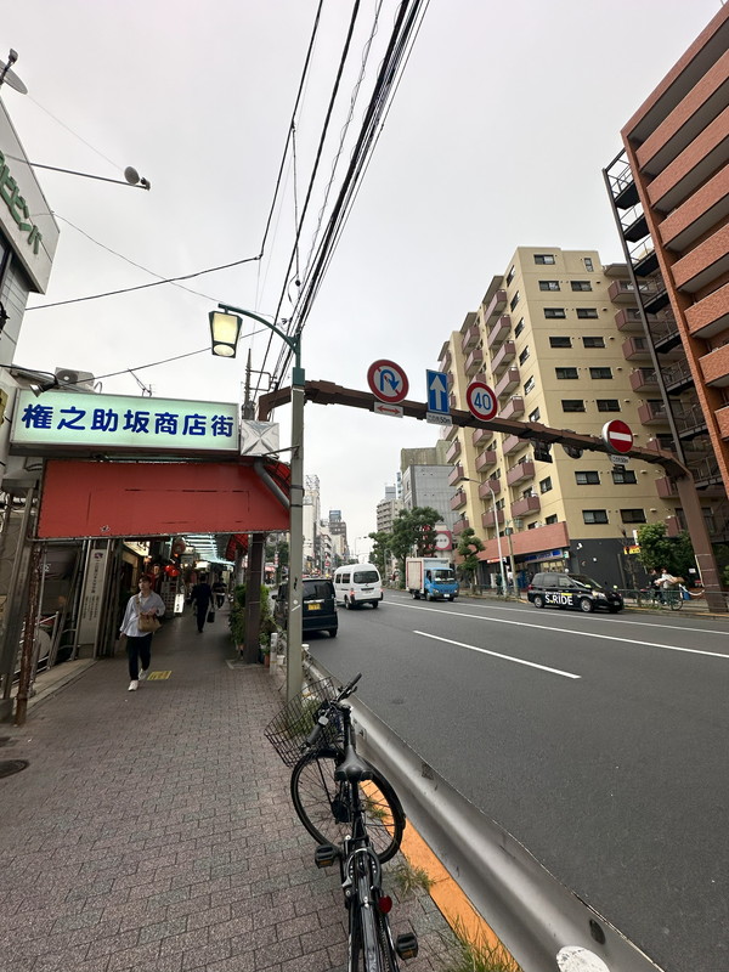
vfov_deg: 102.1
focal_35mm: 14
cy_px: 486
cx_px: 364
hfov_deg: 85.7
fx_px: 393
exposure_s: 1/473
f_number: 2.2
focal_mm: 2.22
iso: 40
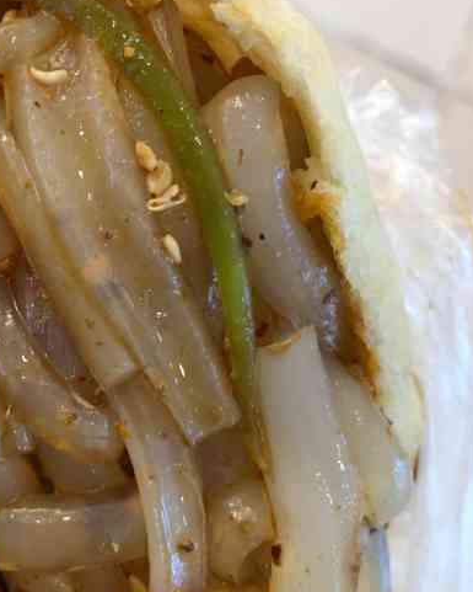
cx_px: 63
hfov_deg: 27.7
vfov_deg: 35.4
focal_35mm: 53
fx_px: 927
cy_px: 290
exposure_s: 1/25
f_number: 1.8
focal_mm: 4
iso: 40
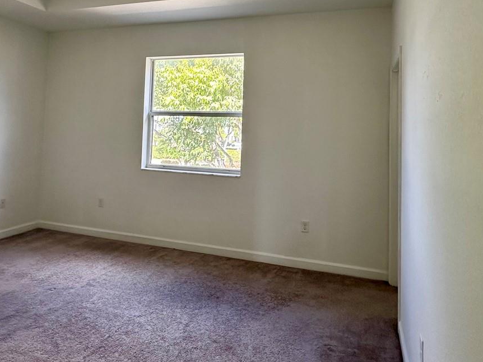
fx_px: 363
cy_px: 109
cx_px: 239
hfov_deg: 67.3
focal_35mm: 26
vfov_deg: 51.6
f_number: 2.2
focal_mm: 2.22
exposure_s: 1/99
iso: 160
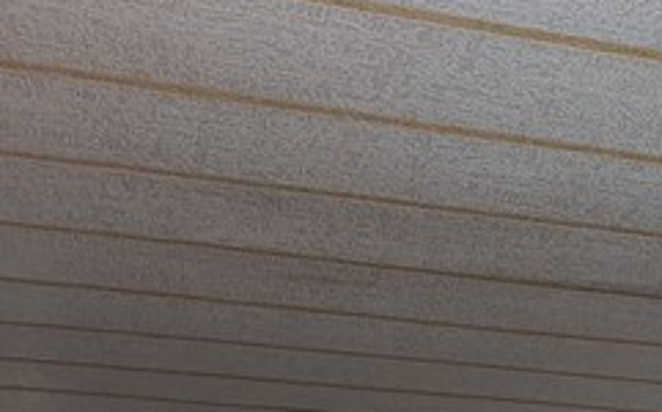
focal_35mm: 108
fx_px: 1946
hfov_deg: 16.9
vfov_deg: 11.0
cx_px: 1073
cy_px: 810
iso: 71
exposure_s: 1/36
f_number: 1.85
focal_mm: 6.81
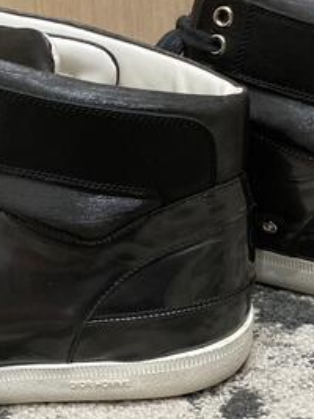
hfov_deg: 17.5
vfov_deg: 23.3
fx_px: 1017
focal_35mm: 84
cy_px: 243
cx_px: 89
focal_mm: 3.99
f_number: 1.8
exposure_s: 1/60
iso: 100
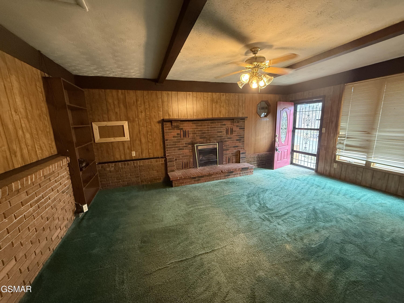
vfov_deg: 85.7
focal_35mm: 14
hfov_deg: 102.1
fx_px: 163
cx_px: 202
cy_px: 152
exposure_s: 1/60
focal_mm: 2.22
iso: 500
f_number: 2.2
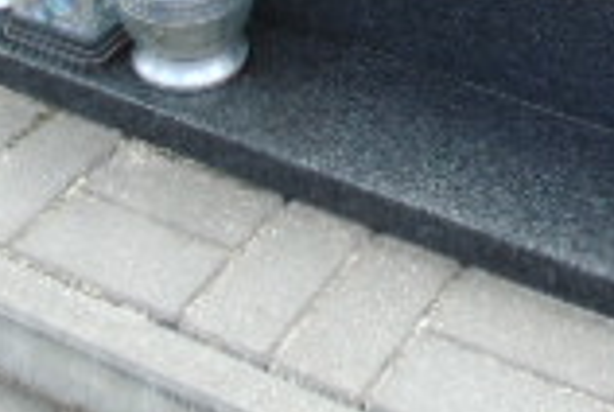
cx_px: 536
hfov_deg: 19.1
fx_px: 1794
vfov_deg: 11.7
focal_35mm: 105
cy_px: -424
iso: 80
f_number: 3.4
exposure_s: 1/250
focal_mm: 4.4
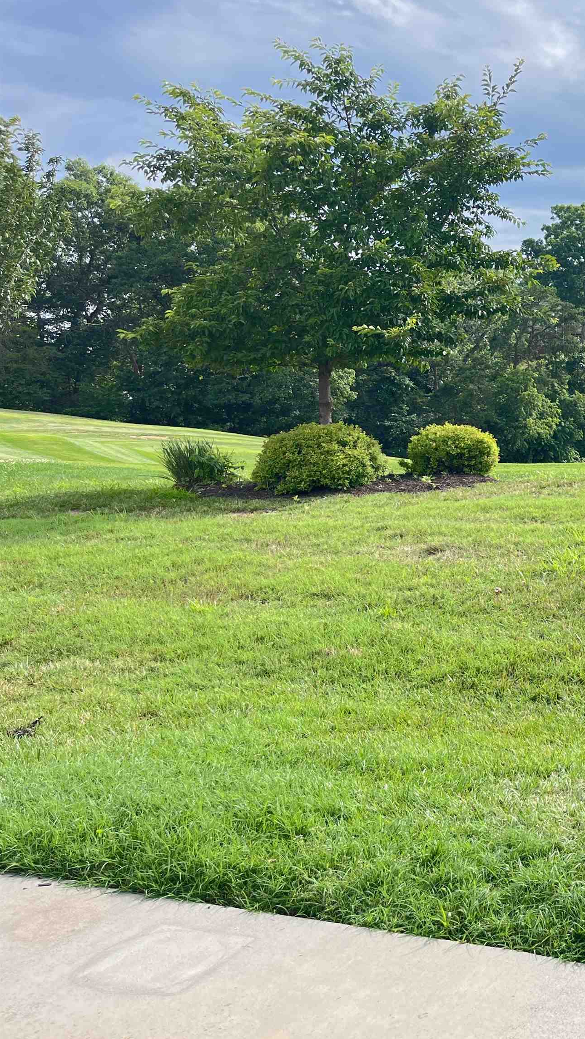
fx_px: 1048
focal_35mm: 38
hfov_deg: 27.5
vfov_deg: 52.8
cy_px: 521
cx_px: 697
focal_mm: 5.1
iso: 50
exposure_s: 1/727
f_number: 1.6
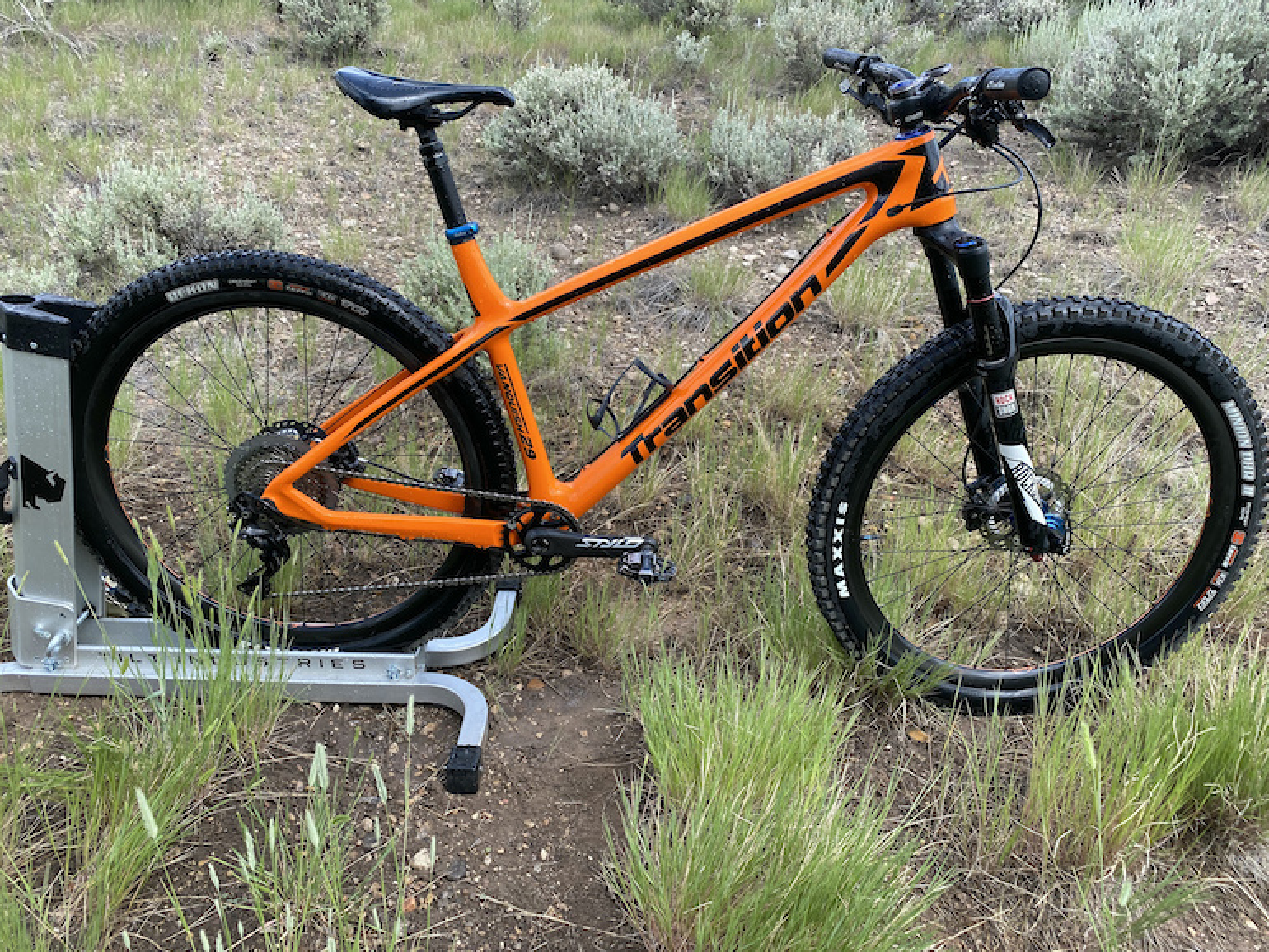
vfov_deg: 51.4
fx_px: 990
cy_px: 471
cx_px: 626
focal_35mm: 27
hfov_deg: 65.3
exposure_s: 1/616
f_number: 1.8
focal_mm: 4.25
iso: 32
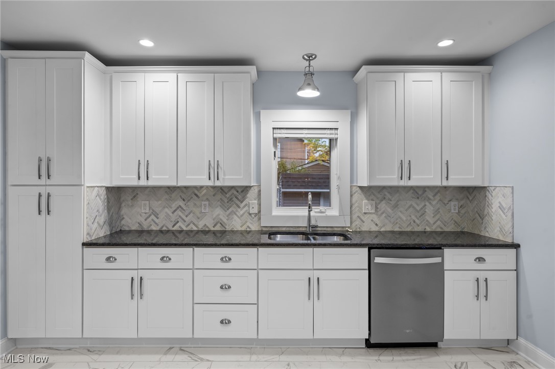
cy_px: 184
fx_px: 293
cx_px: 278
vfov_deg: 64.5
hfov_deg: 86.9
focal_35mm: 19
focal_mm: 19
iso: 250
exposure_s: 1/1.67
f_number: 9
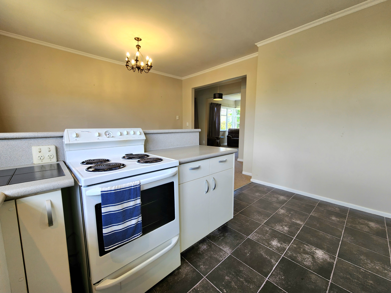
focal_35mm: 13
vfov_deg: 89.9
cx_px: 196
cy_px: 146
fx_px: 147
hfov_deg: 106.2
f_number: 2.2
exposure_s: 1/101
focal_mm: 2.2
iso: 80
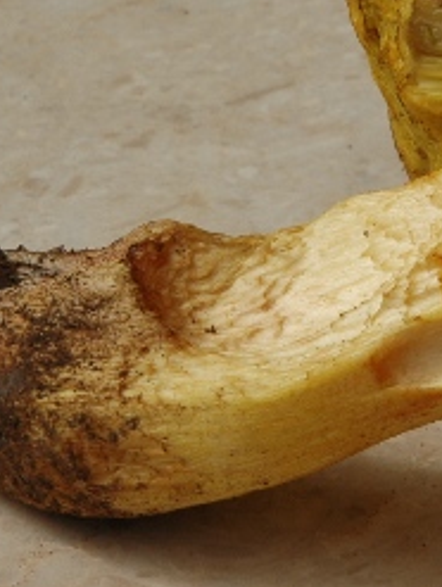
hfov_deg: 5.7
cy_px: 216
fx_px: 4432
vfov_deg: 7.6
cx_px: 421
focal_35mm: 261
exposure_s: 1/100
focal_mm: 70
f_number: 18
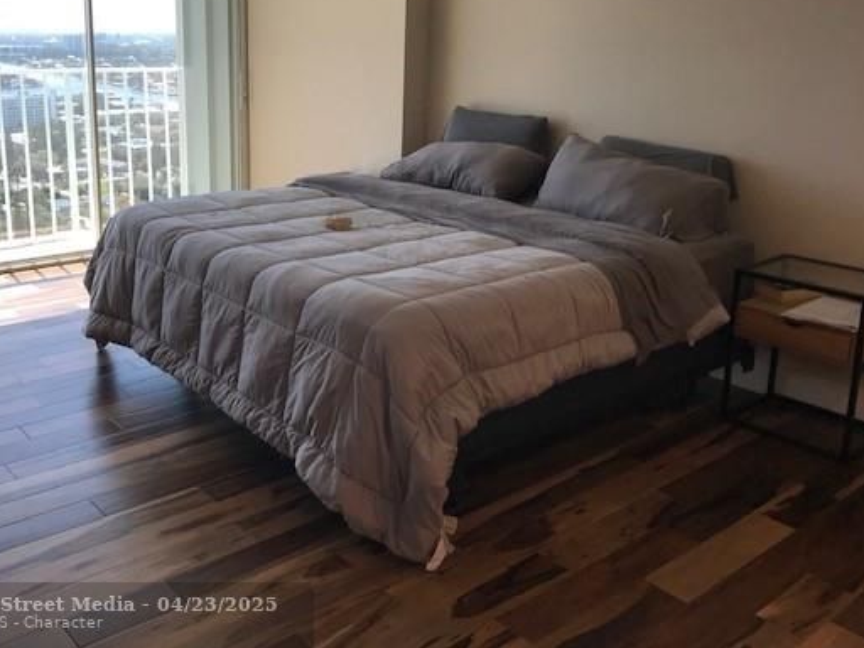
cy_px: 245
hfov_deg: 52.2
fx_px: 874
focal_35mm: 35
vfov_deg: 40.4
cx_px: 336
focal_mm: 3.99
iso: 25
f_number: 1.8
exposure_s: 1/120
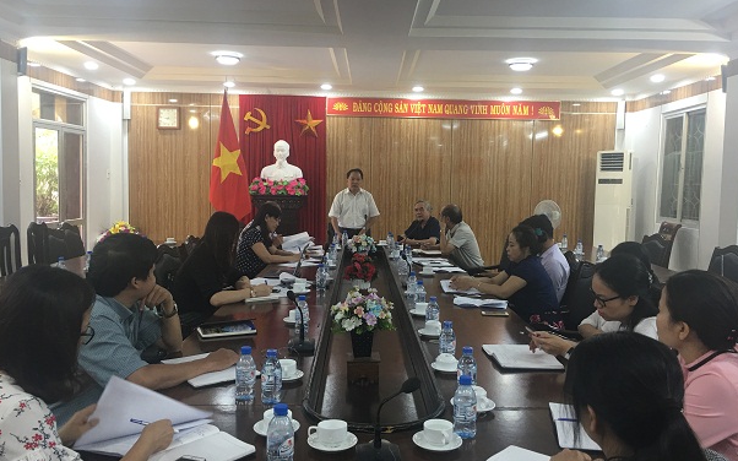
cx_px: 371
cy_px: 231
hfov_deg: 61.2
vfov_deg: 40.6
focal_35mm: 31
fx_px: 623
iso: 40
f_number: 2.2
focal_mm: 4.15
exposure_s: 1/17
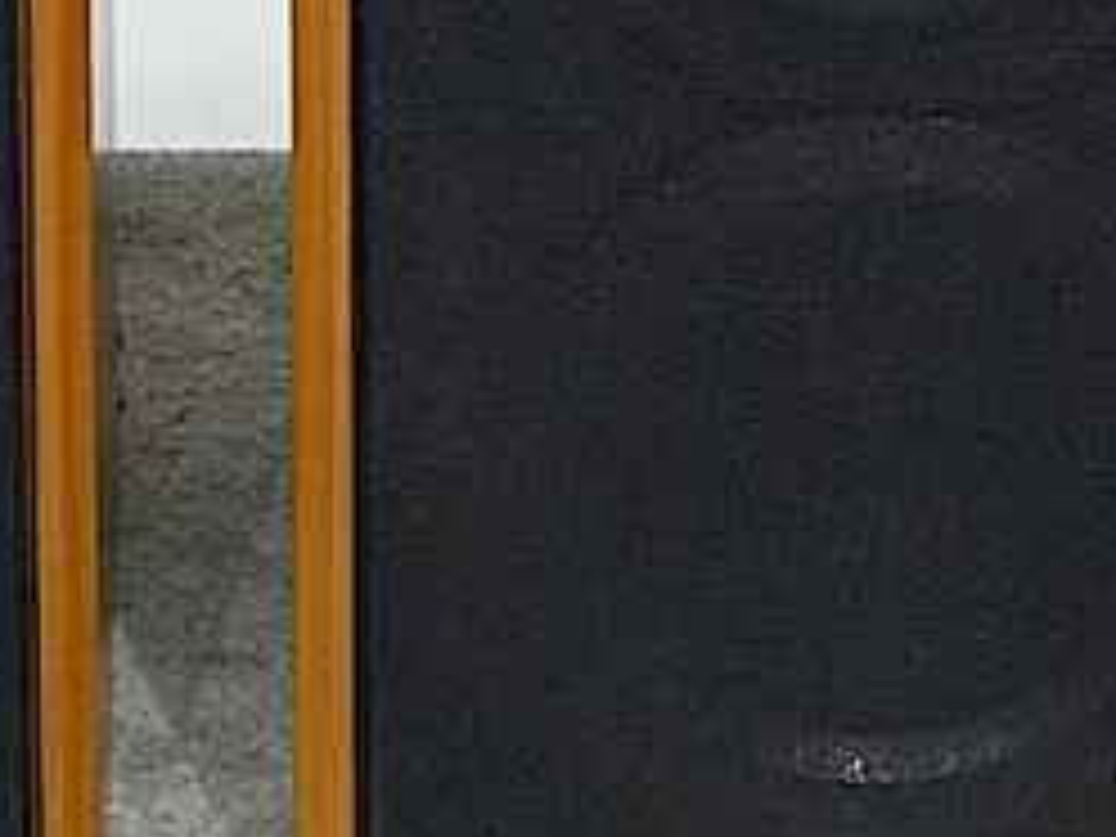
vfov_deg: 5.8
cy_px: -477
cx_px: 184
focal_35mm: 252
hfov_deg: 7.8
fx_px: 8124
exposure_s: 1/5
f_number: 4.4
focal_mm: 11.7
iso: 200
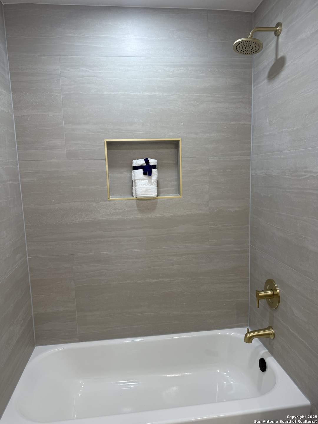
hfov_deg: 56.8
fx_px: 294
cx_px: 159
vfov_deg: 71.6
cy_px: 212
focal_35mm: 24
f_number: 1.78
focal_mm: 6.76
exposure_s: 1/120
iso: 100
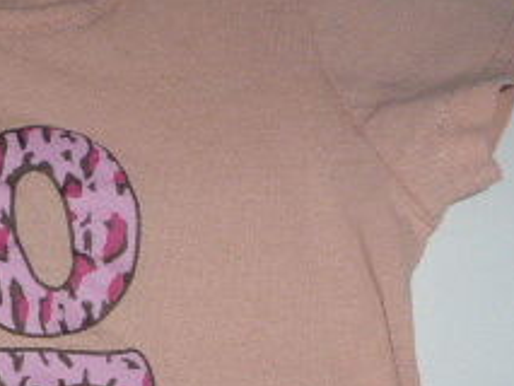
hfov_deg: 25.8
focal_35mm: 72
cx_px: 10
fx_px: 1070
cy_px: 398
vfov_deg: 19.8
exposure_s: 1/60
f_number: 3.3
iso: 320
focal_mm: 4.3
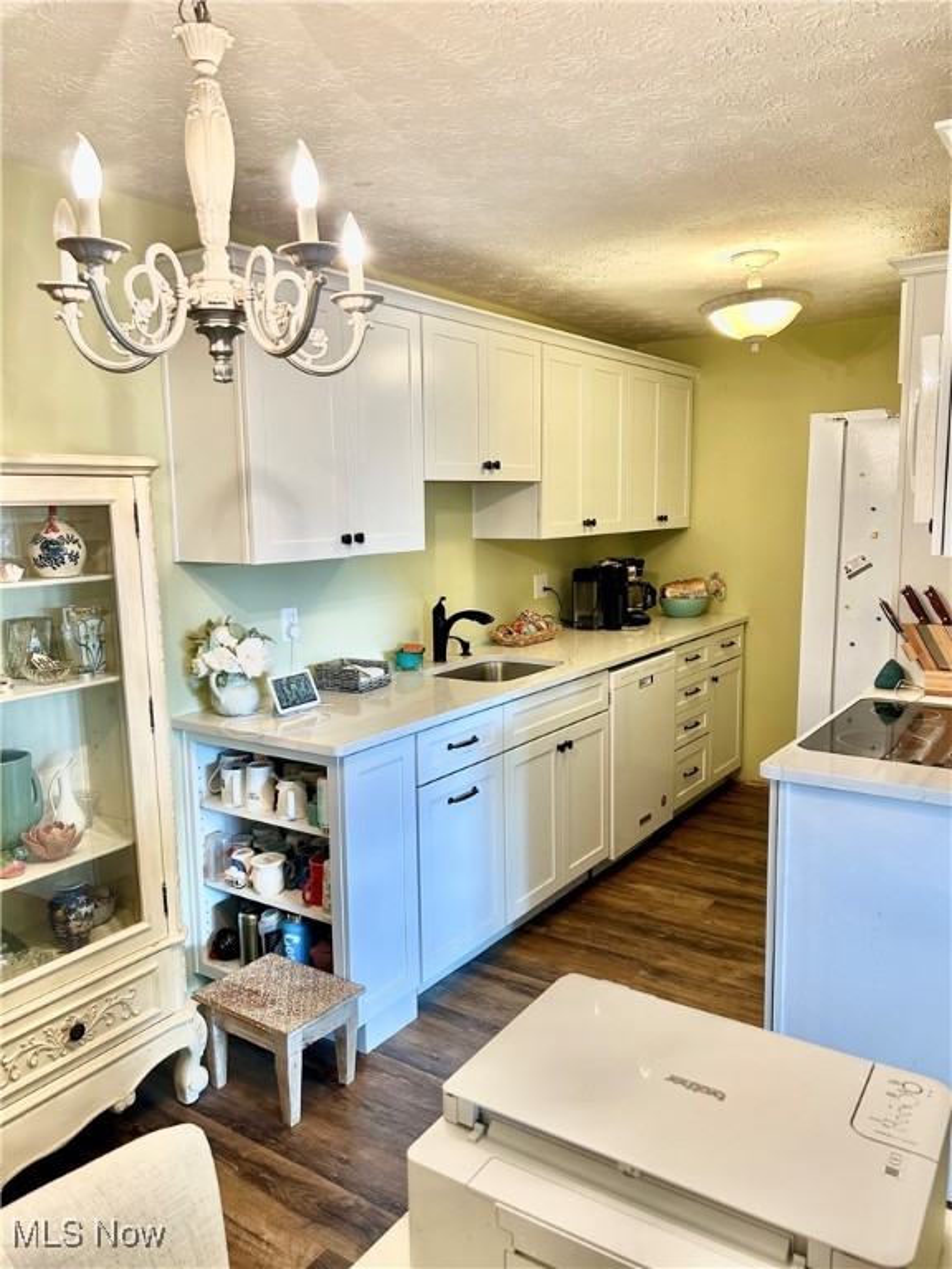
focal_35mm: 26
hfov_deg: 53.1
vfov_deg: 67.3
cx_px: 476
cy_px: 634
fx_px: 953
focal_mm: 5.7
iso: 100
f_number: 1.5
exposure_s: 1/60
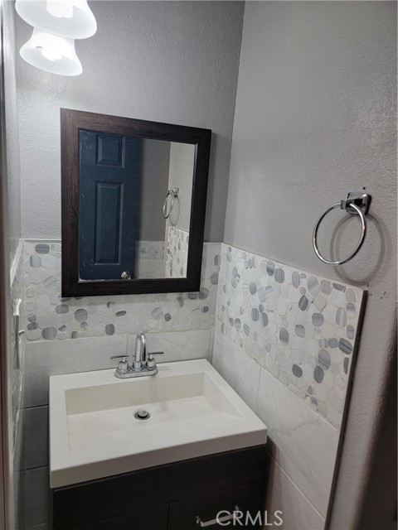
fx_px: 368
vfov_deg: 71.6
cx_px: 199
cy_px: 265
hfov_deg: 56.8
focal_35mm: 24
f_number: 1.8
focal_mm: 6.7
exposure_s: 1/120
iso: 125
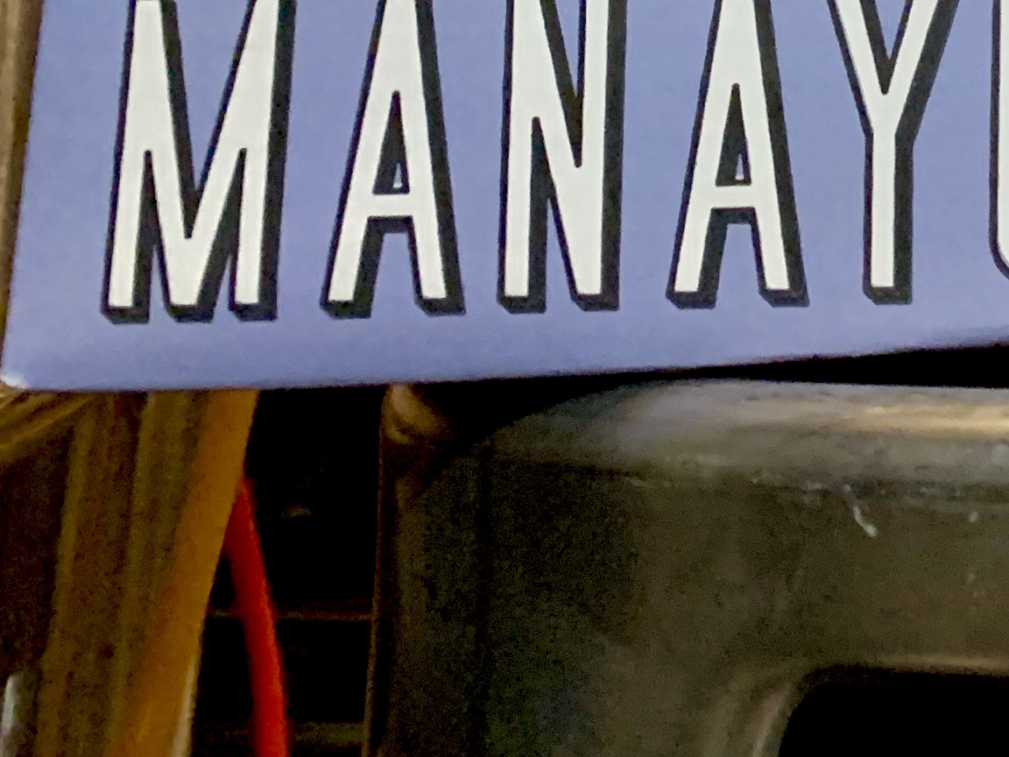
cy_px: -535
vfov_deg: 14.6
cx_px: 1516
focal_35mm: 91
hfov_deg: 18.9
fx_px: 2653
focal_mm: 4.25
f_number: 1.8
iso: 400
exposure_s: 1/40
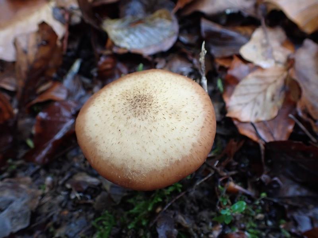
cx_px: 159
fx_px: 276
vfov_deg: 46.8
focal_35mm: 30
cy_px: 119
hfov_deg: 60.0
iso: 320
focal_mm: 5.4
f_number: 2.3
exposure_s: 1/125
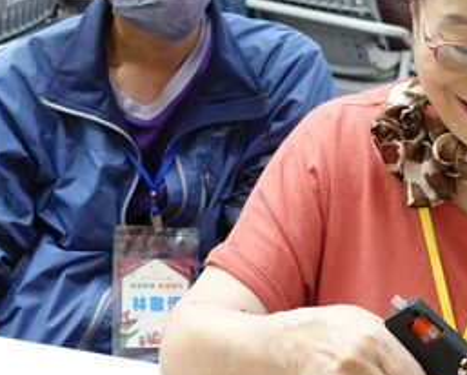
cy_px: 120
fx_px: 1425
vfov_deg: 14.9
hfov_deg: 18.4
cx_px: 378
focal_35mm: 103
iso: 1600
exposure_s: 1/50
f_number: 2.8
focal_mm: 17.59
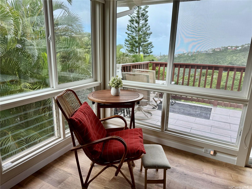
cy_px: 94
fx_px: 175
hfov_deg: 71.6
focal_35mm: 24
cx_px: 126
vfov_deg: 56.8
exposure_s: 1/567
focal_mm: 6.76
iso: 80
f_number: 1.78
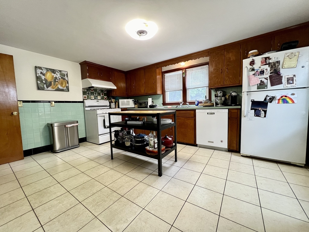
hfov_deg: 106.2
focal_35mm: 13
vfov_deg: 89.9
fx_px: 116
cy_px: 116
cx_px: 154
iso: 320
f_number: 1.8
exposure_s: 1/60
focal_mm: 1.57
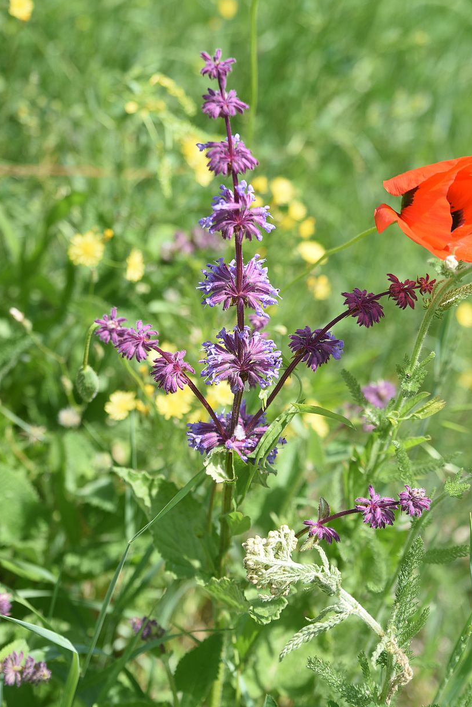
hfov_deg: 25.5
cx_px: 247
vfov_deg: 37.5
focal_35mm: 53
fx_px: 1042
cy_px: 343
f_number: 6.3
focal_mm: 50
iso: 125
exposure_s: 1/320
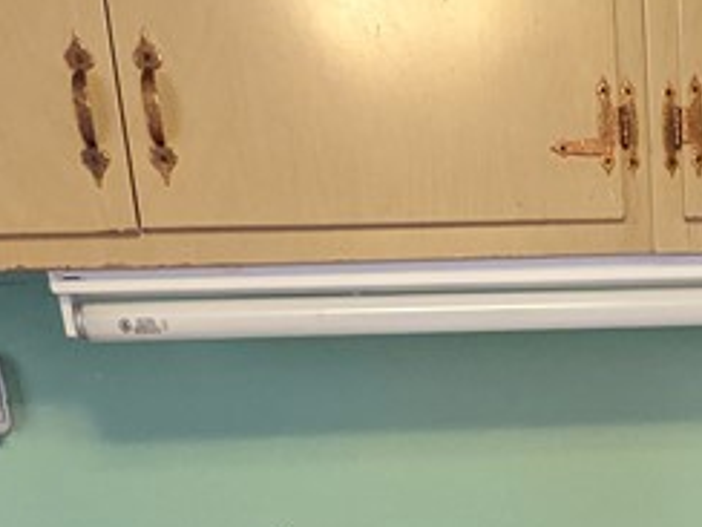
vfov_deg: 18.3
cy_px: 887
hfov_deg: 27.3
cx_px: 703
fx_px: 1359
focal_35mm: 67
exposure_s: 1/32.2
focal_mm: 2.35
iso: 609
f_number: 2.2
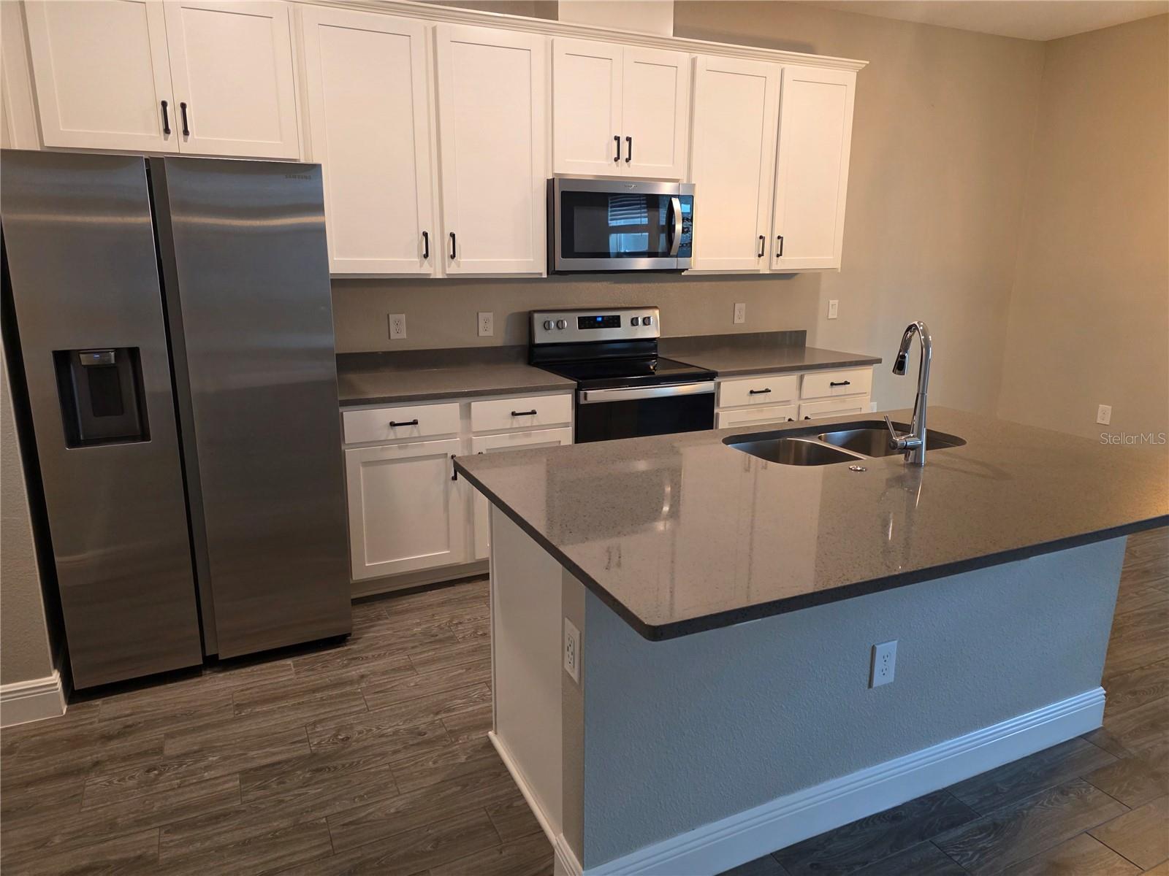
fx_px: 777
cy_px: 438
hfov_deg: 73.9
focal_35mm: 23
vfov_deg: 58.9
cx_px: 584
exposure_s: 1/120
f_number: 1.7
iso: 400
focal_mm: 6.3
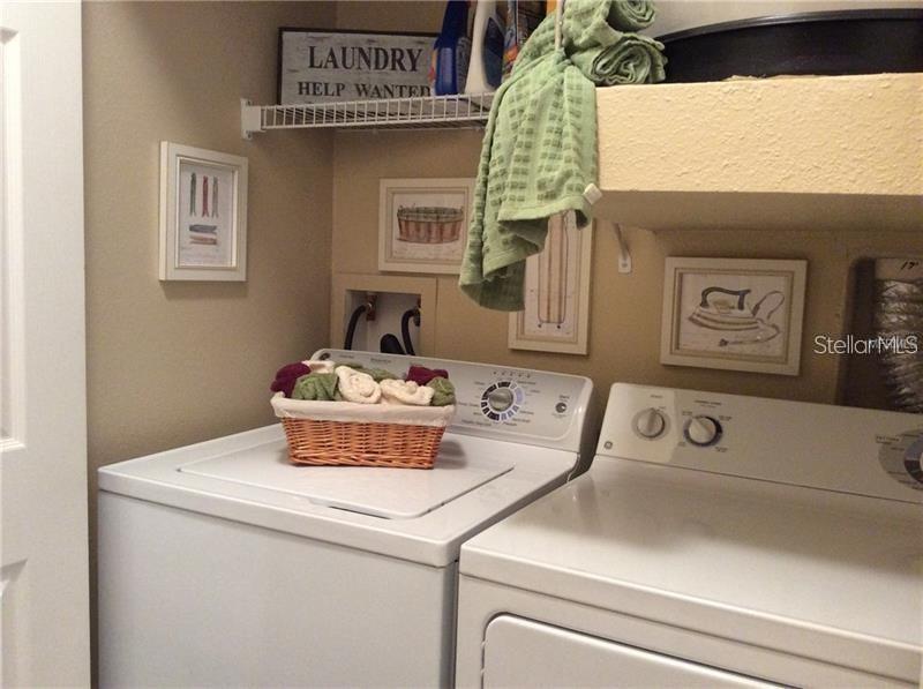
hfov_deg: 56.9
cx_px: 462
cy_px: 344
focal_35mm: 32
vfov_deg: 44.0
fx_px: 852
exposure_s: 1/24
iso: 250
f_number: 2.4
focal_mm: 3.3
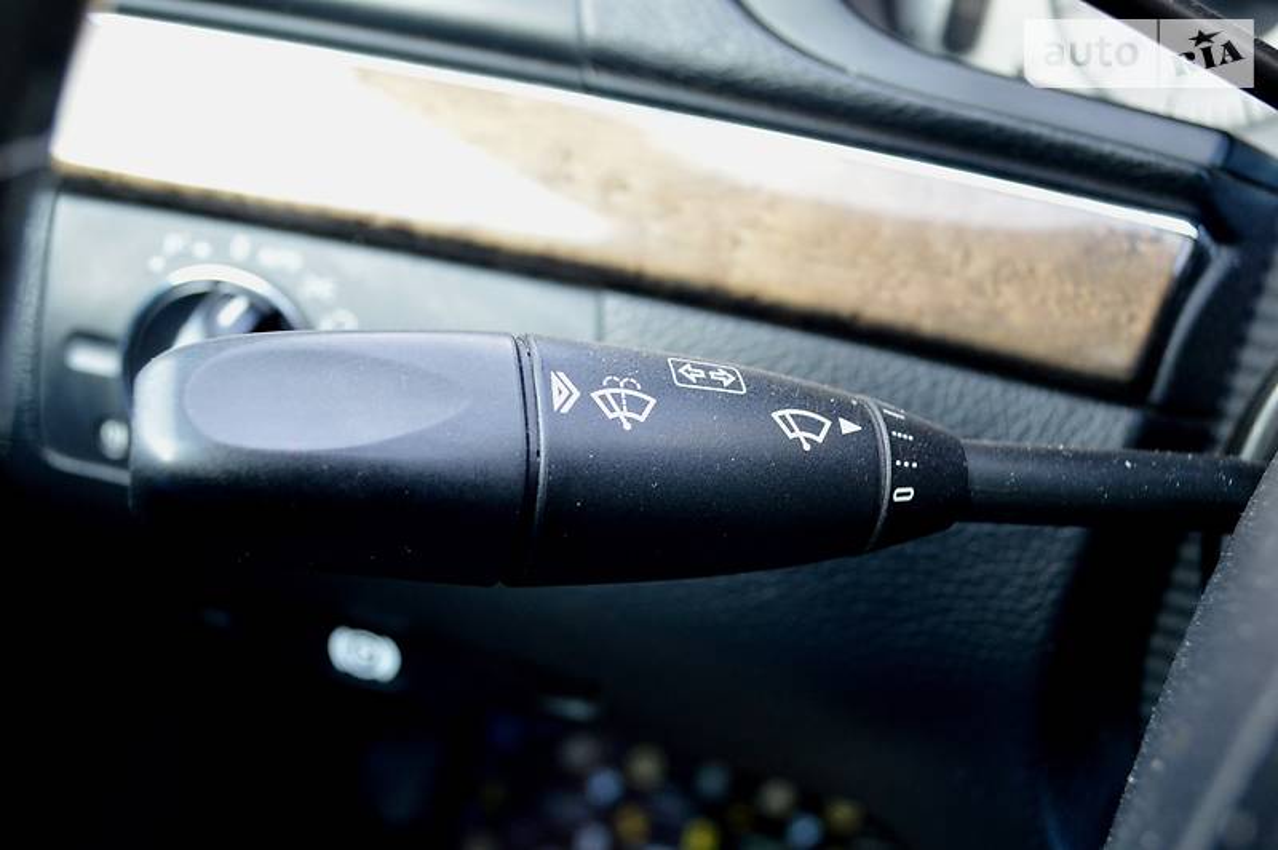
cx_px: 639
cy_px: 425
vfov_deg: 29.8
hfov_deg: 43.6
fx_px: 1596
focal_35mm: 45
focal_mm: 30
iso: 800
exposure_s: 1/60
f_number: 4.5
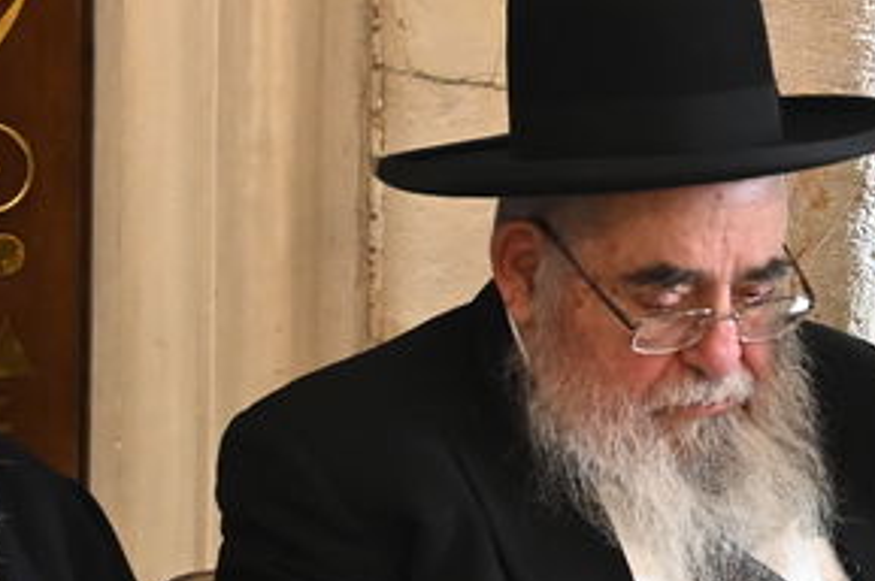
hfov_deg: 9.2
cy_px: 23
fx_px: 5293
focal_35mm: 218
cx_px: 1296
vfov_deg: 6.3
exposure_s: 1/160
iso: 2500
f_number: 5
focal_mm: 45
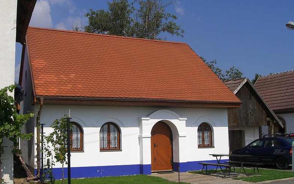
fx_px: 328
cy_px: 106
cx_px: 145
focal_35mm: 41
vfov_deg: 31.2
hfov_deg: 48.2
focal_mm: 6.3
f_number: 4.4
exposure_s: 1/1600
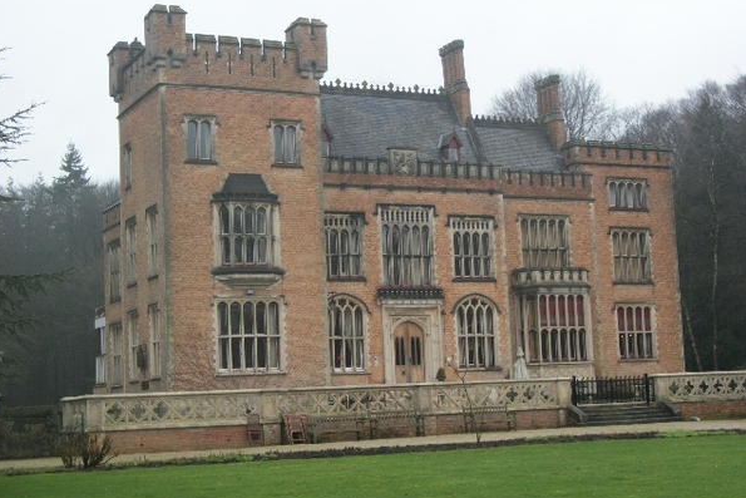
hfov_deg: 31.0
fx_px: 1347
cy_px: 236
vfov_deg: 20.9
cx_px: 371
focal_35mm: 65
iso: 80
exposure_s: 1/125
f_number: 4.1
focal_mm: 11
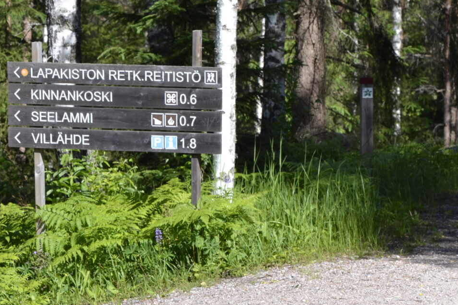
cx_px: 326
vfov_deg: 6.1
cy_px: 100
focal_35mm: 226
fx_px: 2875
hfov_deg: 9.1
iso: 110
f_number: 8
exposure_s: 1/125
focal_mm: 90
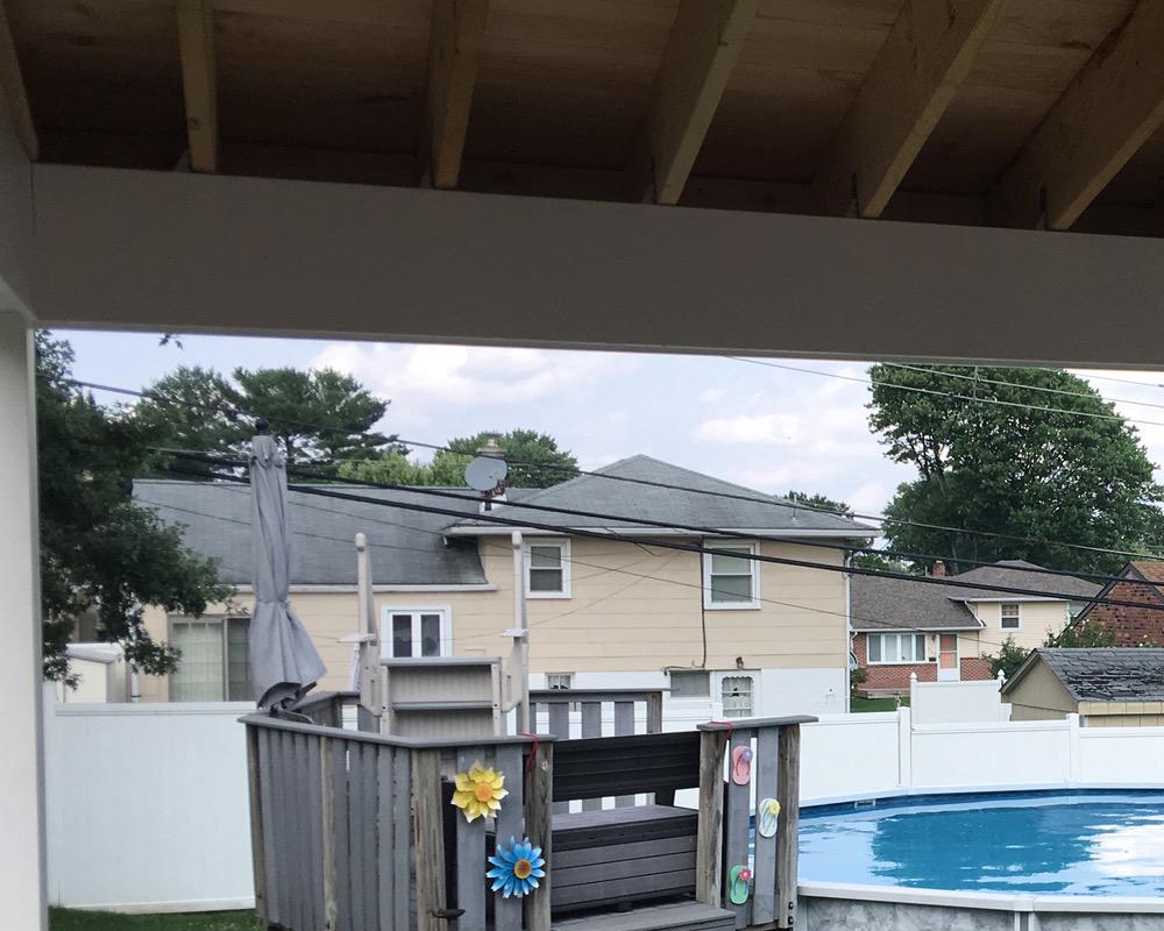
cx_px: 1117
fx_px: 1998
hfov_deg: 30.6
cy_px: 675
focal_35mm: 58
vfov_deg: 26.0
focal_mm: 4.15
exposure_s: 1/874
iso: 25
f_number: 2.2
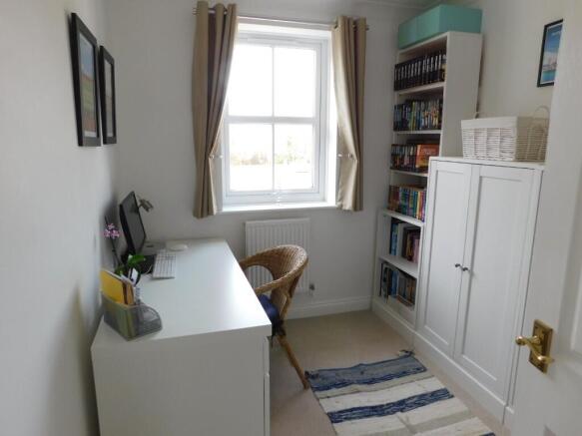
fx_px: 387
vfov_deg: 58.9
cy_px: 218
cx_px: 291
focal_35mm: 23
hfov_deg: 73.9
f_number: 3
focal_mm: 4
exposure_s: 1/50
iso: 125
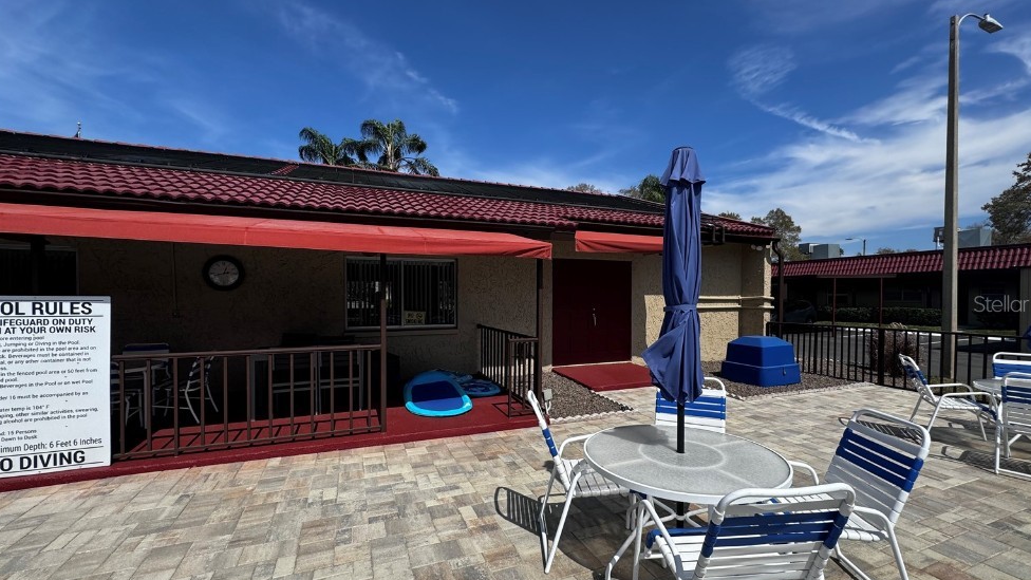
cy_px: 303
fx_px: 437
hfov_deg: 99.3
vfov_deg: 67.0
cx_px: 532
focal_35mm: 16
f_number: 2.2
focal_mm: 2.22
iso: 50
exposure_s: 1/2146
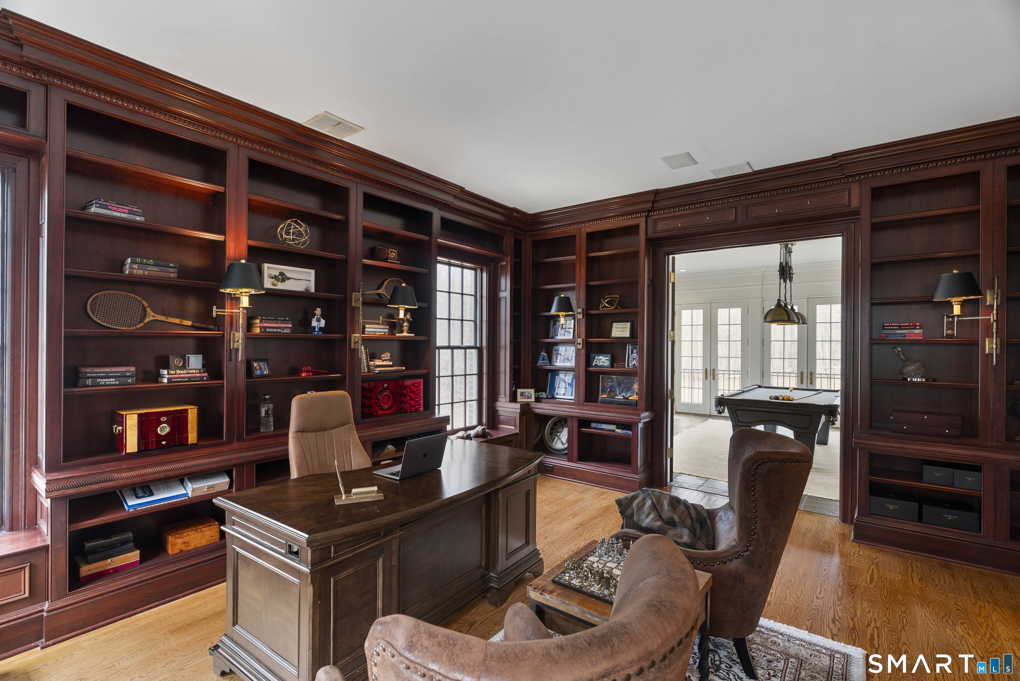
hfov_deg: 96.7
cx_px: 510
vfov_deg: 73.8
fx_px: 454
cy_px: 340
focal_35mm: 16
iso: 80
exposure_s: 5
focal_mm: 16
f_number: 7.1
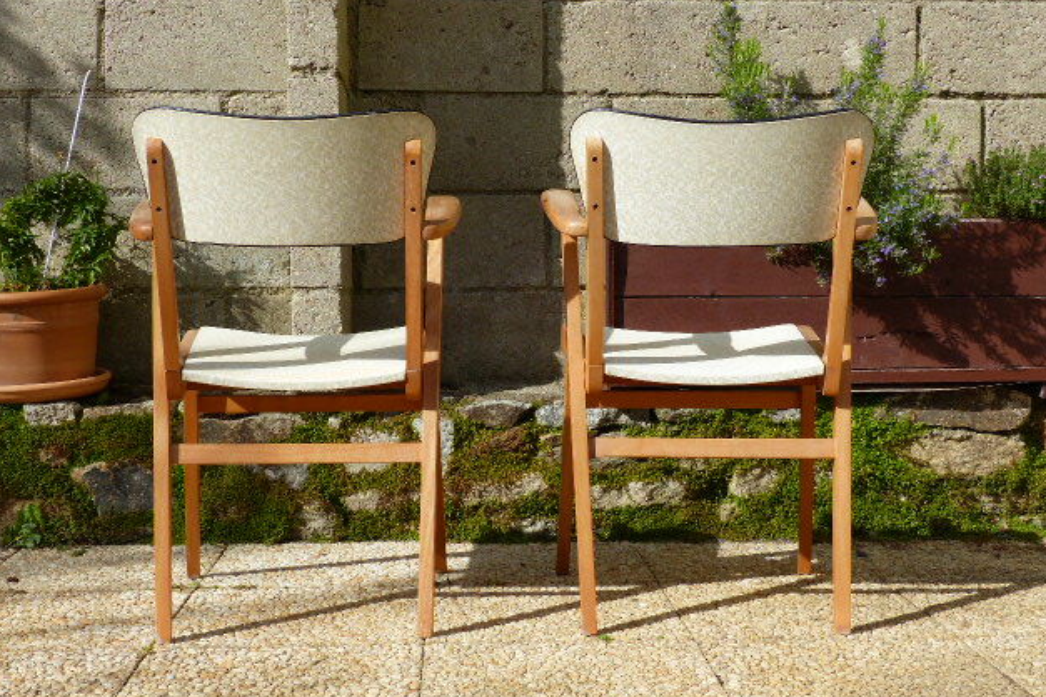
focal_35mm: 52
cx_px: 522
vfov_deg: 26.0
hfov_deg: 38.2
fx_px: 1511
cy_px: 345
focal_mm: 8.7
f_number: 4
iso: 100
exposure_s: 1/800
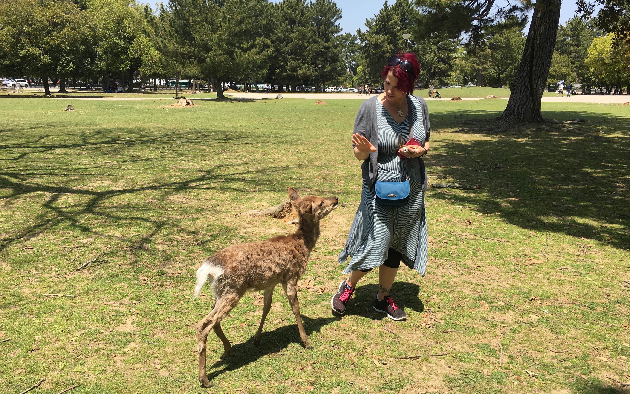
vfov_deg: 40.6
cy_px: 193
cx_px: 314
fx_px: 532
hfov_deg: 61.2
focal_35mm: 31
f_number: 2.2
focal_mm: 4.15
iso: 25
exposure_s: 1/950
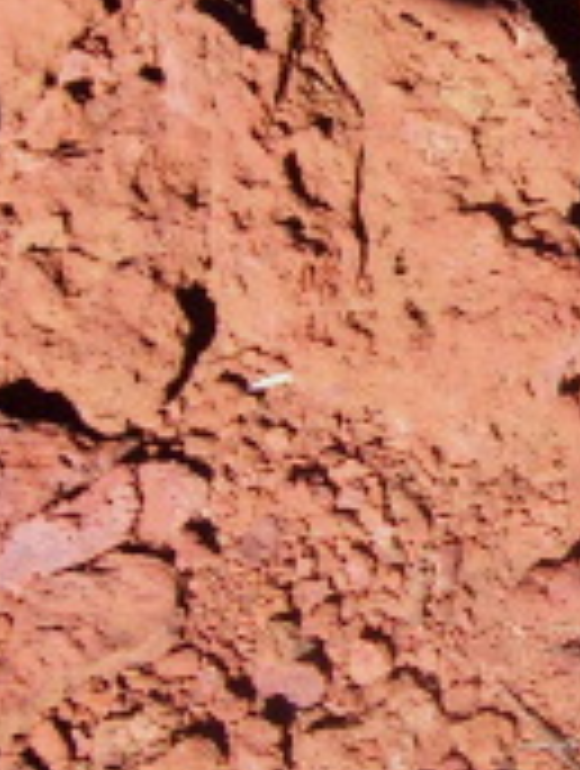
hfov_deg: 8.4
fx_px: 3806
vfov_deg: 11.5
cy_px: 441
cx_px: 1003
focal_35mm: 171
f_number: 2.8
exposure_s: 1/877
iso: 100
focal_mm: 8
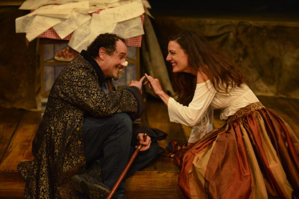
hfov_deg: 14.7
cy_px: 100
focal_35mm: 140
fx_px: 1163
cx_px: 150
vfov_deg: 9.8
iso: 3200
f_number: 3.5
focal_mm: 140
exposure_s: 1/500
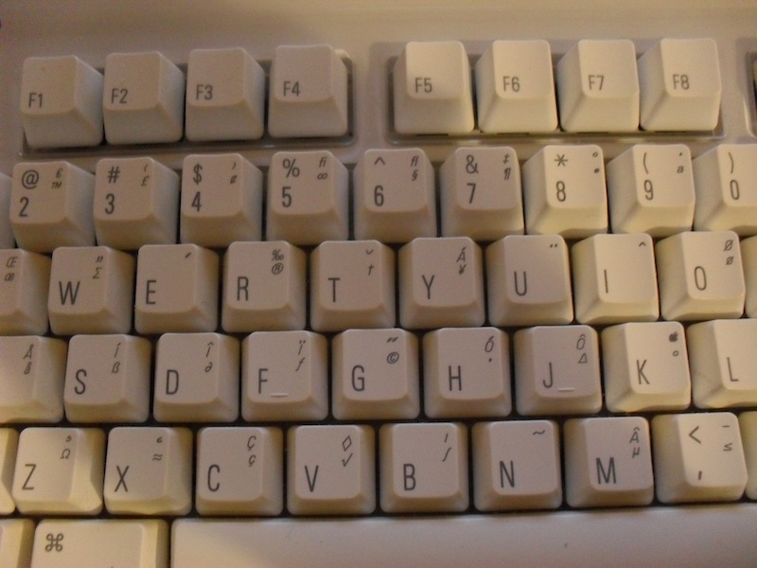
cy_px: 284
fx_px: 765
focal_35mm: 35
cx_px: 378
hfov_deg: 52.6
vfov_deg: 40.7
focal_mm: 6.3
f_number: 3.2
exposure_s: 1/15
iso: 400
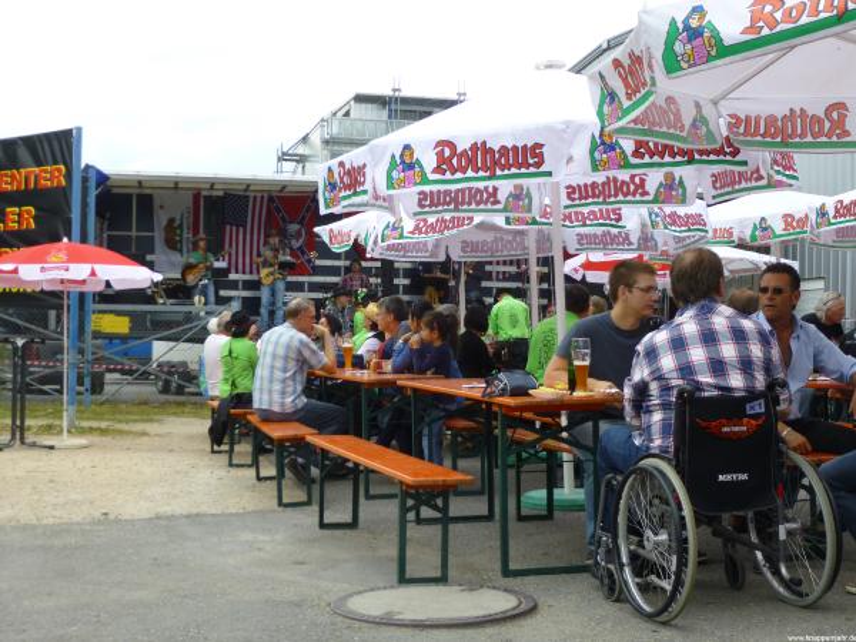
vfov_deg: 28.0
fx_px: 1286
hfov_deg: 36.8
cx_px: 428
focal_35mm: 52
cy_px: 321
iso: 100
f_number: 4.1
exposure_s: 1/125
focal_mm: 9.2
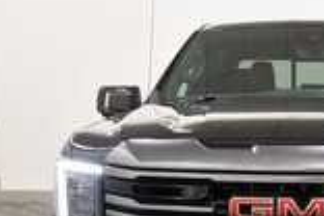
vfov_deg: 18.3
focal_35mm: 72
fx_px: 648
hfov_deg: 26.9
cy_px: 227
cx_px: 305
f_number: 5.6
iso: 1000
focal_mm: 19
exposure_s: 1/125
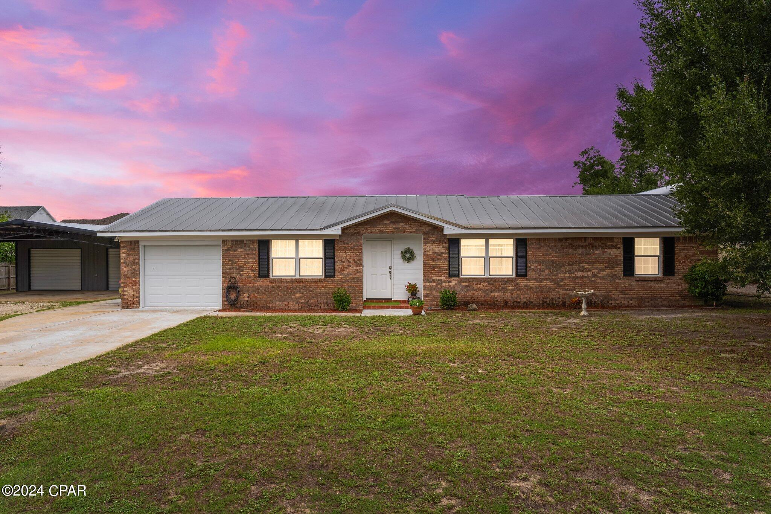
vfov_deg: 53.1
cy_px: 257
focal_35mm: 24
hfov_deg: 73.7
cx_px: 386
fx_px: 514
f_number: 9
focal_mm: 24
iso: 250
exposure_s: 1/200
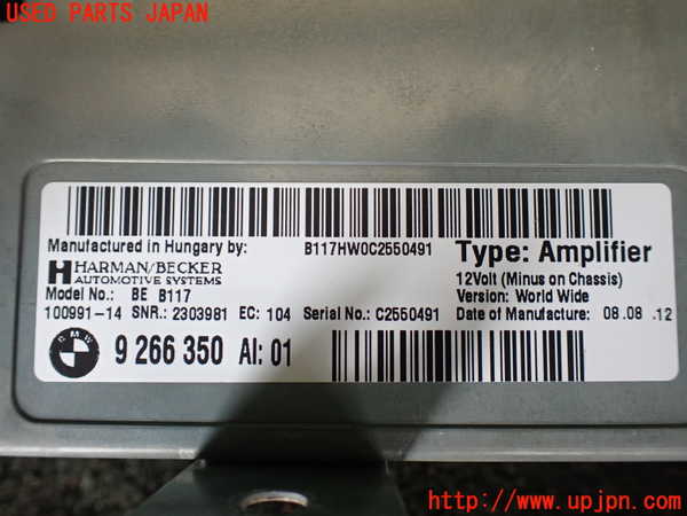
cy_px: 258
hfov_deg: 60.0
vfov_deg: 46.8
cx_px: 344
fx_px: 595
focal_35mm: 30
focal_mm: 5.4
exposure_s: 1/125
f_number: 2.3
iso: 250
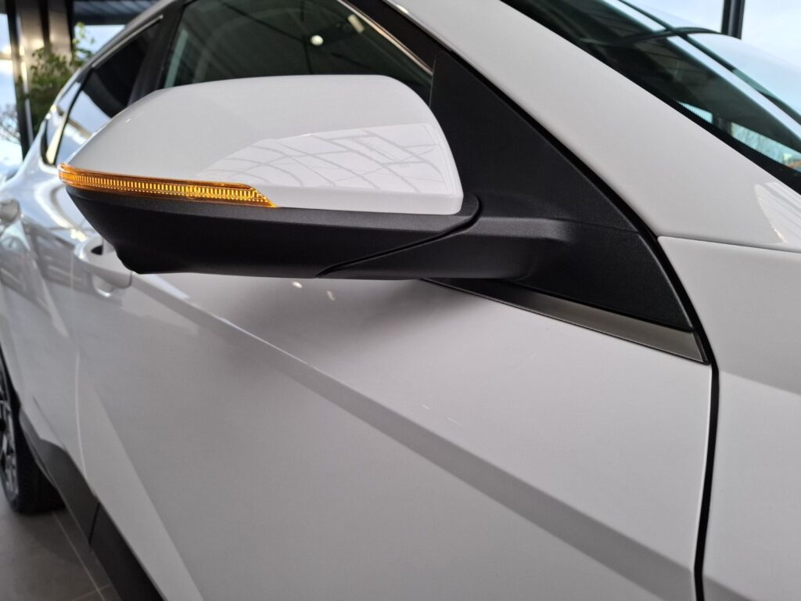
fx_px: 532
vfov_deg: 58.9
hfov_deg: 73.9
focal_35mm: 23
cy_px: 300
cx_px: 400
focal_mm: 5.54
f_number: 1.8
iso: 50
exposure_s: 1/176
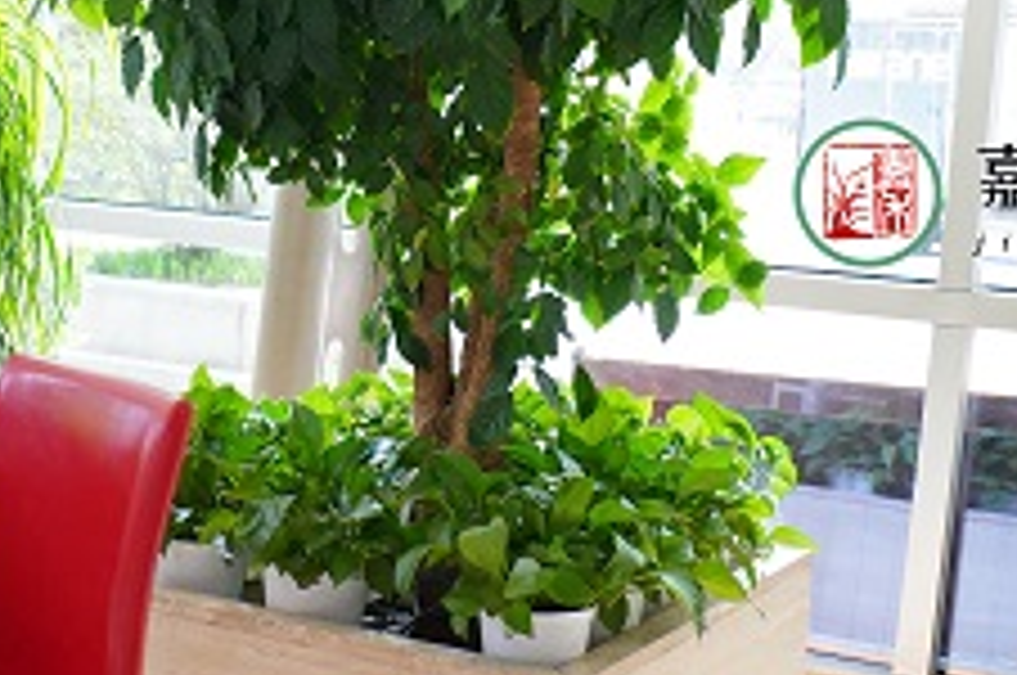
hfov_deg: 30.0
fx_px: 1890
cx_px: 378
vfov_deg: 20.1
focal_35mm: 67
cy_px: 194
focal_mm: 28
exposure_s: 1/400
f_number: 2.8
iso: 3200
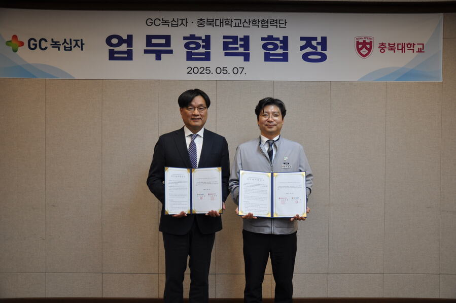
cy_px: 152
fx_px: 417
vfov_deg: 39.9
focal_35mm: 33
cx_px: 228
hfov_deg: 57.3
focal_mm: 22
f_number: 3.8
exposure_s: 1/40
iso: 200
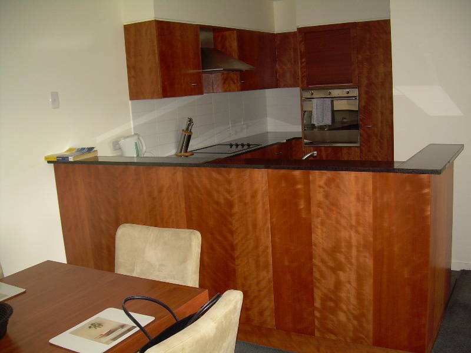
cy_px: 176
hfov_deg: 49.0
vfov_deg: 37.7
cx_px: 236
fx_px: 517
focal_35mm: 38
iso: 109
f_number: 2.8
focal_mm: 6.3
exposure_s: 1/60
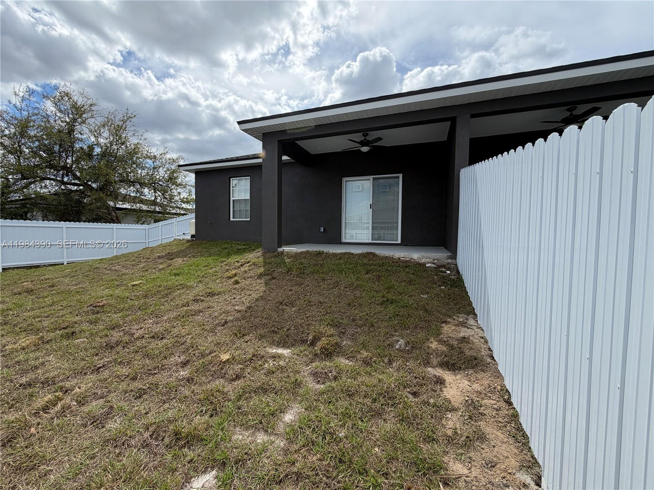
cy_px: 245
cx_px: 327
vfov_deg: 85.7
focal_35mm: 14
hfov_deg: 102.1
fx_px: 265
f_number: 2.2
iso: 25
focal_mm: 2.22
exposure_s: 1/985
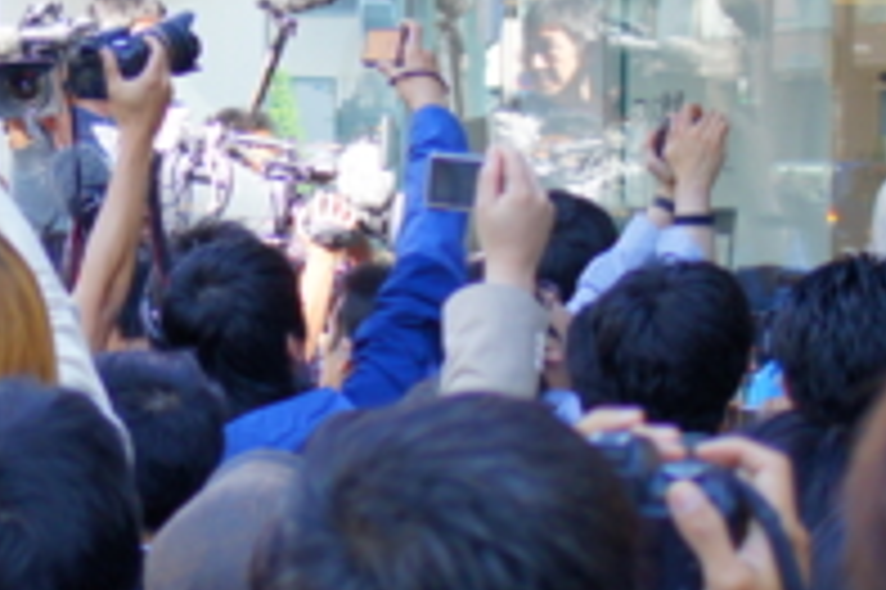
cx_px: -378
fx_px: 3590
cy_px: 198
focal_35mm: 146
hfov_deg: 13.4
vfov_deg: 9.4
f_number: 4
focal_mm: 30
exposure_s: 1/250
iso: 200
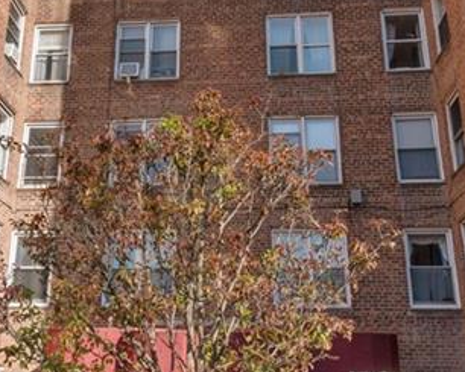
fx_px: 647
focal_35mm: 47
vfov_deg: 32.0
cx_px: 163
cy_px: 147
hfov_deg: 39.2
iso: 640
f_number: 14
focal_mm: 15
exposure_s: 1/500
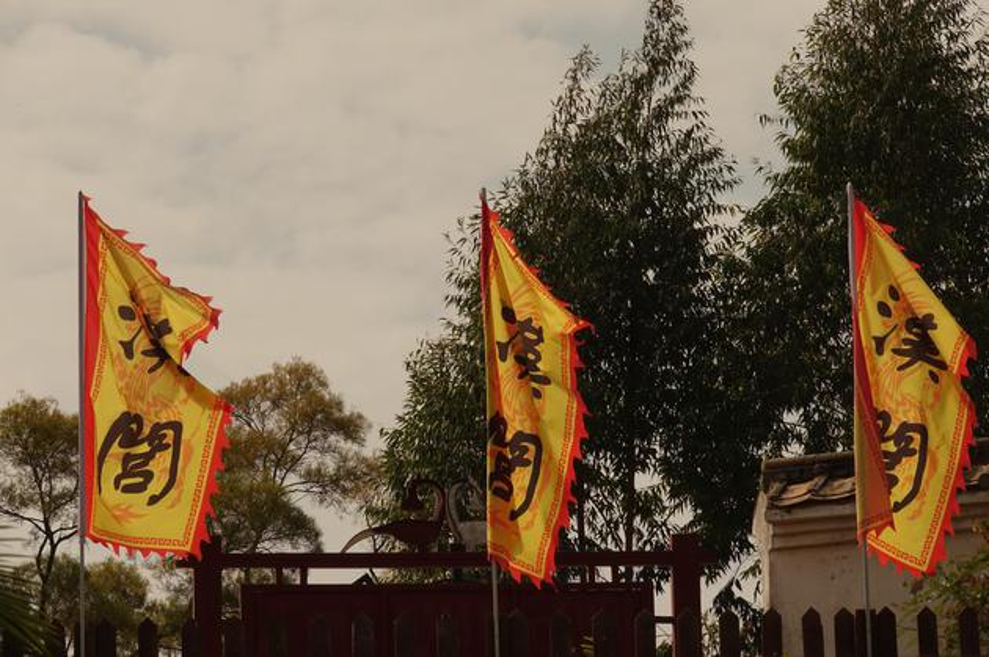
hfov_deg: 11.6
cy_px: 328
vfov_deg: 7.7
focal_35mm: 177
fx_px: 4859
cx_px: 494
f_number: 7.1
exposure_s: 1/1000
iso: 100
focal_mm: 64.84
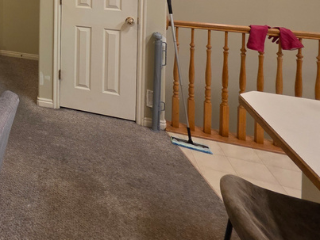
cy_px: -44
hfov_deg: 41.3
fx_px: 305
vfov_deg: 34.7
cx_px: -48
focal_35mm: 33
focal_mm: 2.2
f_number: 1.9
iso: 250
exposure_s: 1/60
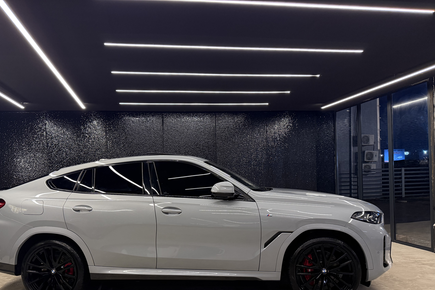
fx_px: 338
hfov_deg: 65.3
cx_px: 192
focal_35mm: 28
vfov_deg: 46.0
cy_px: 183
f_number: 1.78
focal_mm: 6.76
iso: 320
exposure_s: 1/50
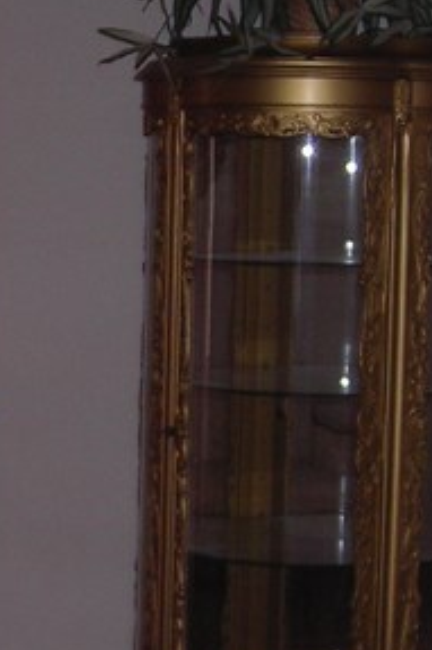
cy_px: 390
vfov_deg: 14.5
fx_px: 2541
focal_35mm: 141
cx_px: -95
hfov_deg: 9.6
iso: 90
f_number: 3.2
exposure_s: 1/60.1
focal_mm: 6.3
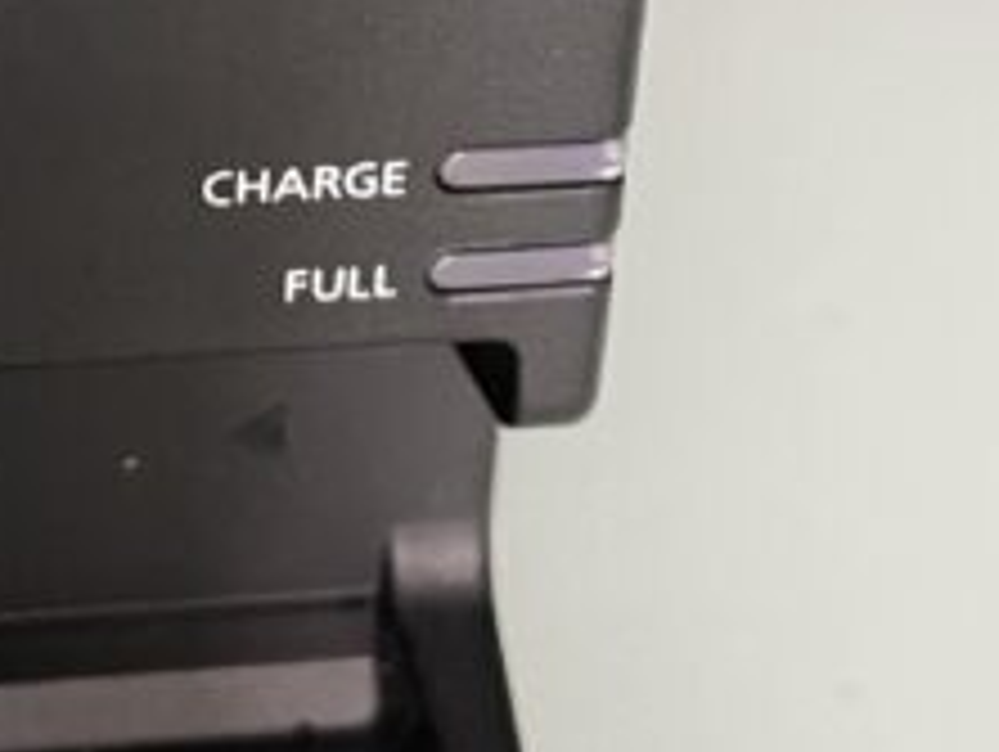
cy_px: -92
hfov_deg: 29.7
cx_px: -32
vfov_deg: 22.9
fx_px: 1733
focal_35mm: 60
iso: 320
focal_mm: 4.2
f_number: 1.6
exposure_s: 1/60
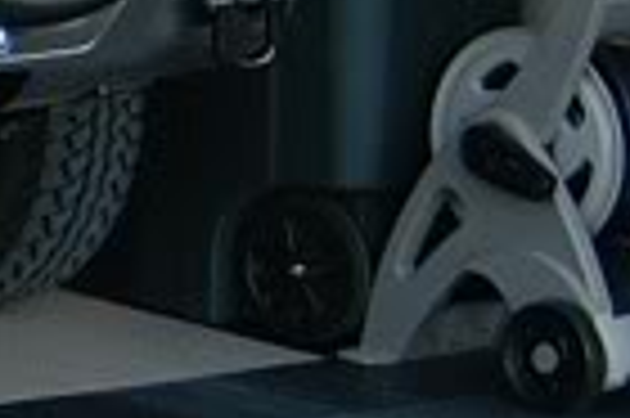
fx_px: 3943
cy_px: -411
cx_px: -1364
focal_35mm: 226
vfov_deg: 5.9
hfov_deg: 7.7
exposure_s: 1/50
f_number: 3.8
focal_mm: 21
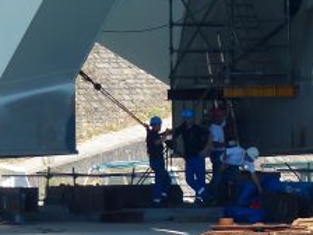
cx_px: 151
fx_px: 17524
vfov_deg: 0.8
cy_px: 135
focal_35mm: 1938
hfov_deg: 1.0
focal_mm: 108
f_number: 4
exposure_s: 1/500
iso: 100
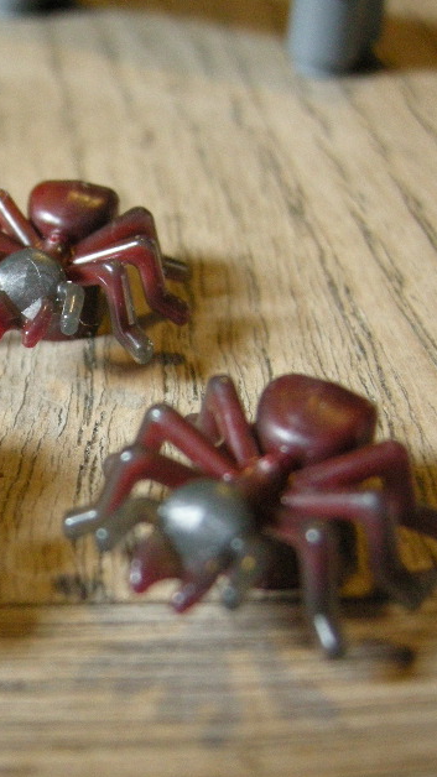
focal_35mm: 64
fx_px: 1319
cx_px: 11
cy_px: 444
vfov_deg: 32.8
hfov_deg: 18.4
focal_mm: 7.5
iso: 400
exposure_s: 1/40.7
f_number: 2.7
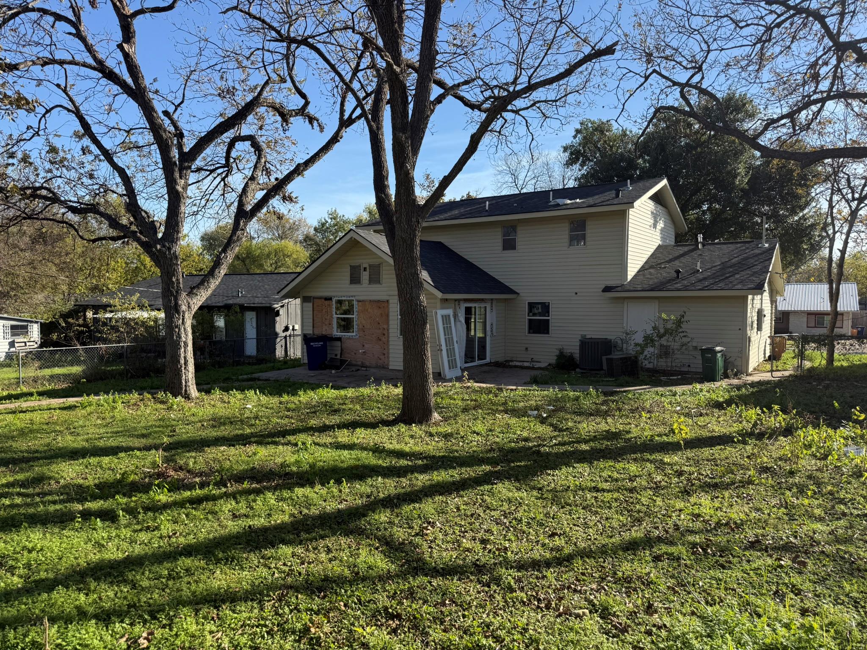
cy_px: 325
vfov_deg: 56.8
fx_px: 601
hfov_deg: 71.6
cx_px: 434
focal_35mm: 24
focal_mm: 6.76
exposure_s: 1/2299
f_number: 1.78
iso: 80
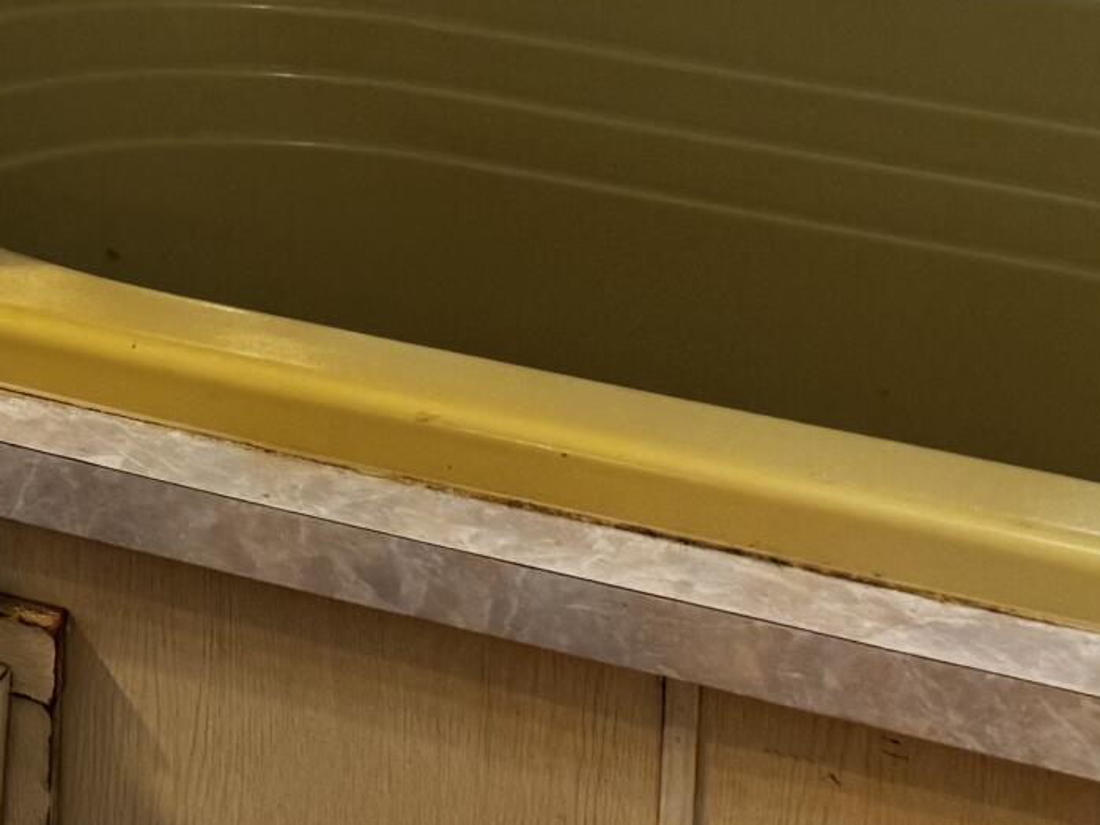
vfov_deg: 13.1
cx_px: -548
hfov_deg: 17.2
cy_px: -634
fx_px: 3272
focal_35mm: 103
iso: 100
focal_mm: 6.76
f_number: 1.78
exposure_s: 1/60
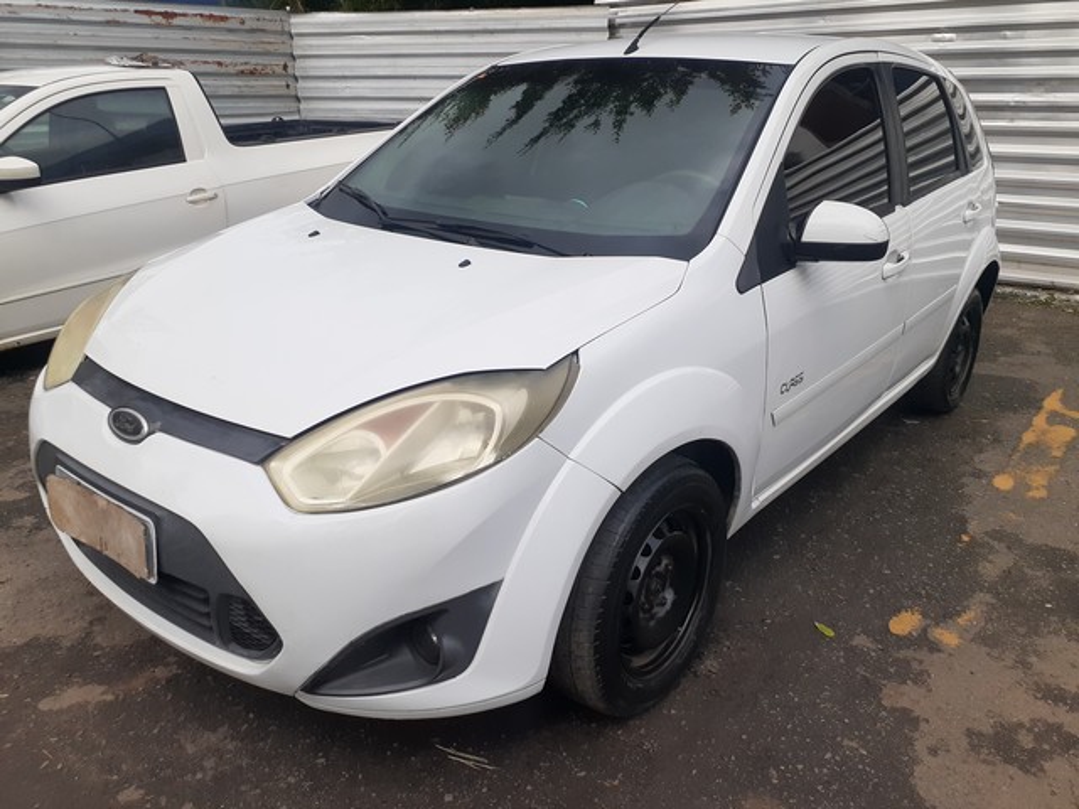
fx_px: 842
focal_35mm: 27
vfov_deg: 51.4
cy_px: 404
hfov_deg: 65.3
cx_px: 540
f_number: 1.9
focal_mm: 3.6
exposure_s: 1/1709
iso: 40
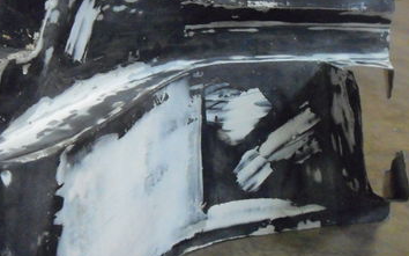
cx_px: 222
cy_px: 169
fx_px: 791
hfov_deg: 29.0
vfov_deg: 18.3
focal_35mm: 71
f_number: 2.7
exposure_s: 1/30
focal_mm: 6.2
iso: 1250
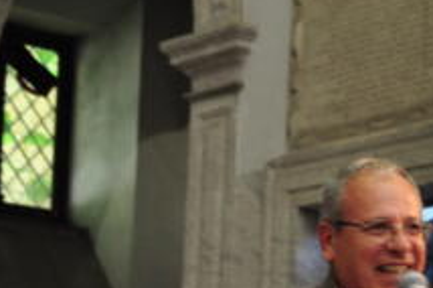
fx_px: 1849
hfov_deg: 13.3
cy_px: 327
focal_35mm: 154
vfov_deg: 8.8
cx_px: 368
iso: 400
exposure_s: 1/4
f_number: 5.3
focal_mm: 44
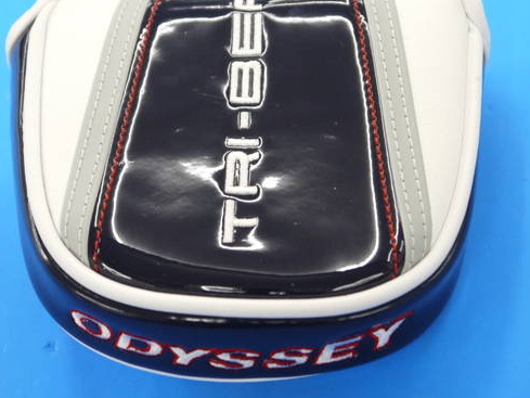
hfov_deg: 17.9
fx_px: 1685
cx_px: 232
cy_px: 162
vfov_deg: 13.5
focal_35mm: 110
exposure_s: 1/100
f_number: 5.6
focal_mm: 42
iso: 800
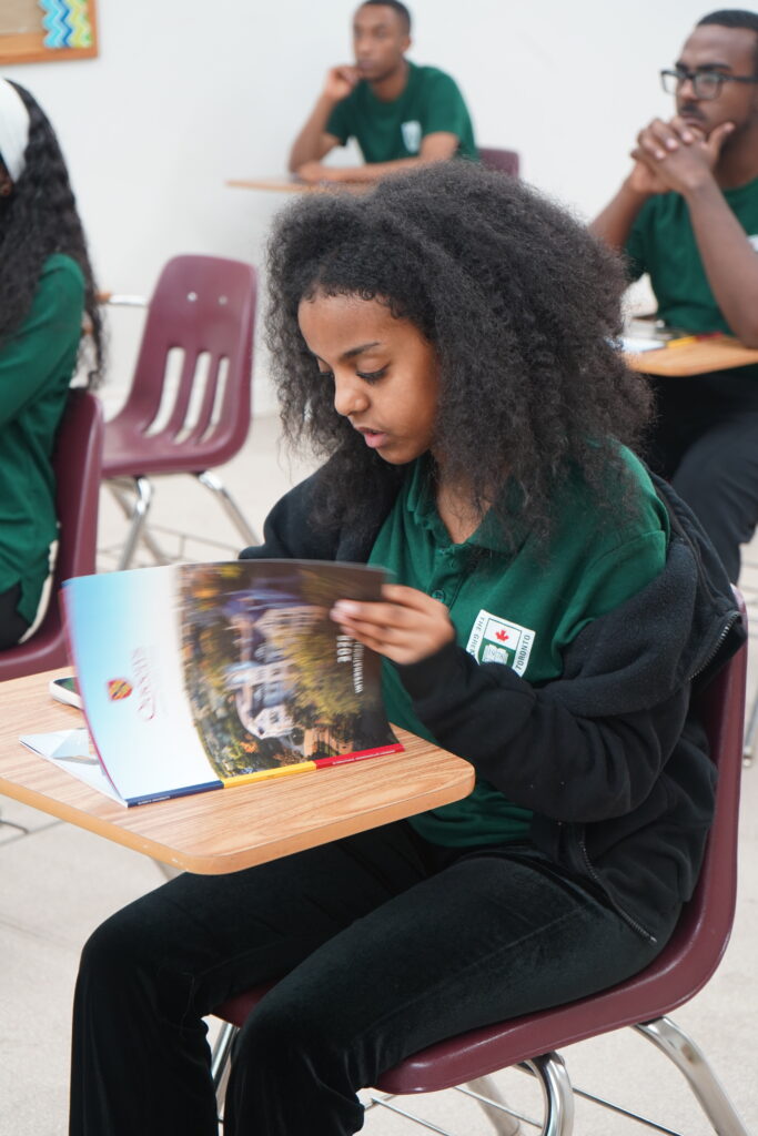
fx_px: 2210
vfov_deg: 28.8
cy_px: 568
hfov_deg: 19.5
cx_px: 379
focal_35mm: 70
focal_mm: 70
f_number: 5.6
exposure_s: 1/30
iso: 1000
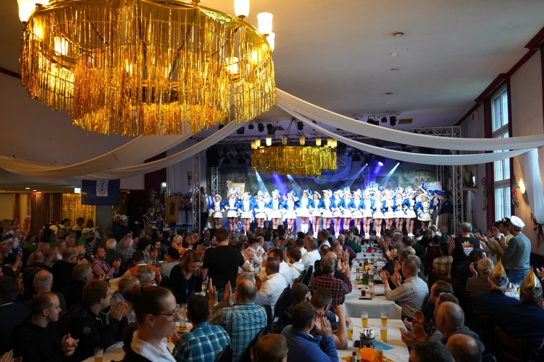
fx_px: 423
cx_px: 272
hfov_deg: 65.5
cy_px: 181
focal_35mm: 28
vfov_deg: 46.4
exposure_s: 1/160
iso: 1600
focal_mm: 28
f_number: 2.8
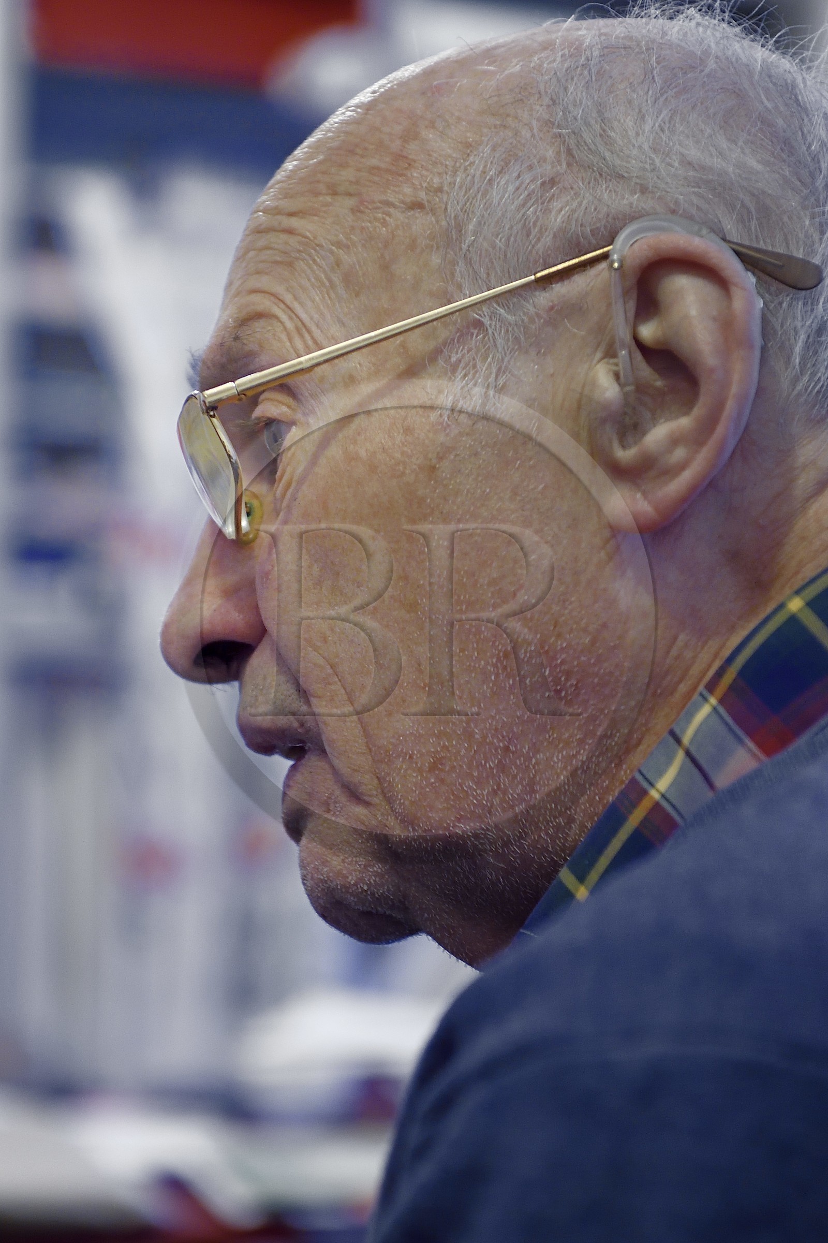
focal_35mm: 70
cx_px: 414
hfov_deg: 19.5
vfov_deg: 28.8
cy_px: 622
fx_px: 2416
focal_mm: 70
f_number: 3.5
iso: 1600
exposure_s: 1/40
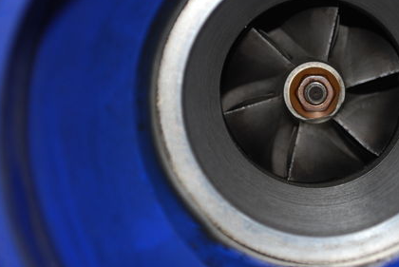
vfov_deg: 10.9
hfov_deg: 16.2
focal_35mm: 126
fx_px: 1395
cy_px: 114
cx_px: 283
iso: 200
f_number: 5.6
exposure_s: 1/60
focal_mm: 55
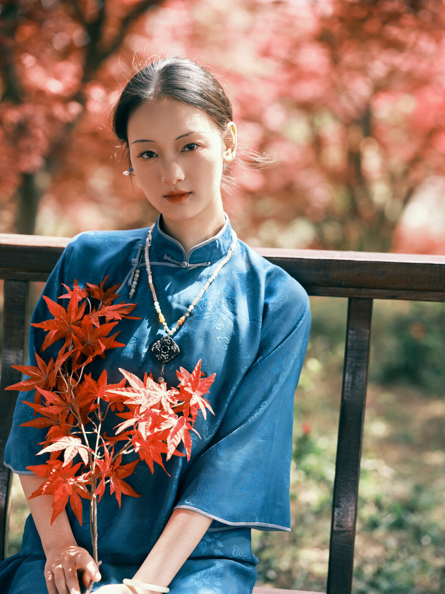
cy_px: 297
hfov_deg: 17.0
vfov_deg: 22.5
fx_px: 1491
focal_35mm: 87
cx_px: 222
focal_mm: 110
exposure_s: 1/100
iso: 100
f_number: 3.2
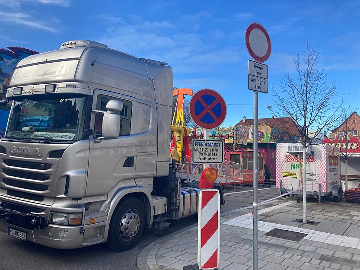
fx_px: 291
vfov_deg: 49.8
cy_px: 135
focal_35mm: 28
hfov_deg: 63.4
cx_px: 180
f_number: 1.8
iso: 20
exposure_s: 1/706
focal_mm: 3.99
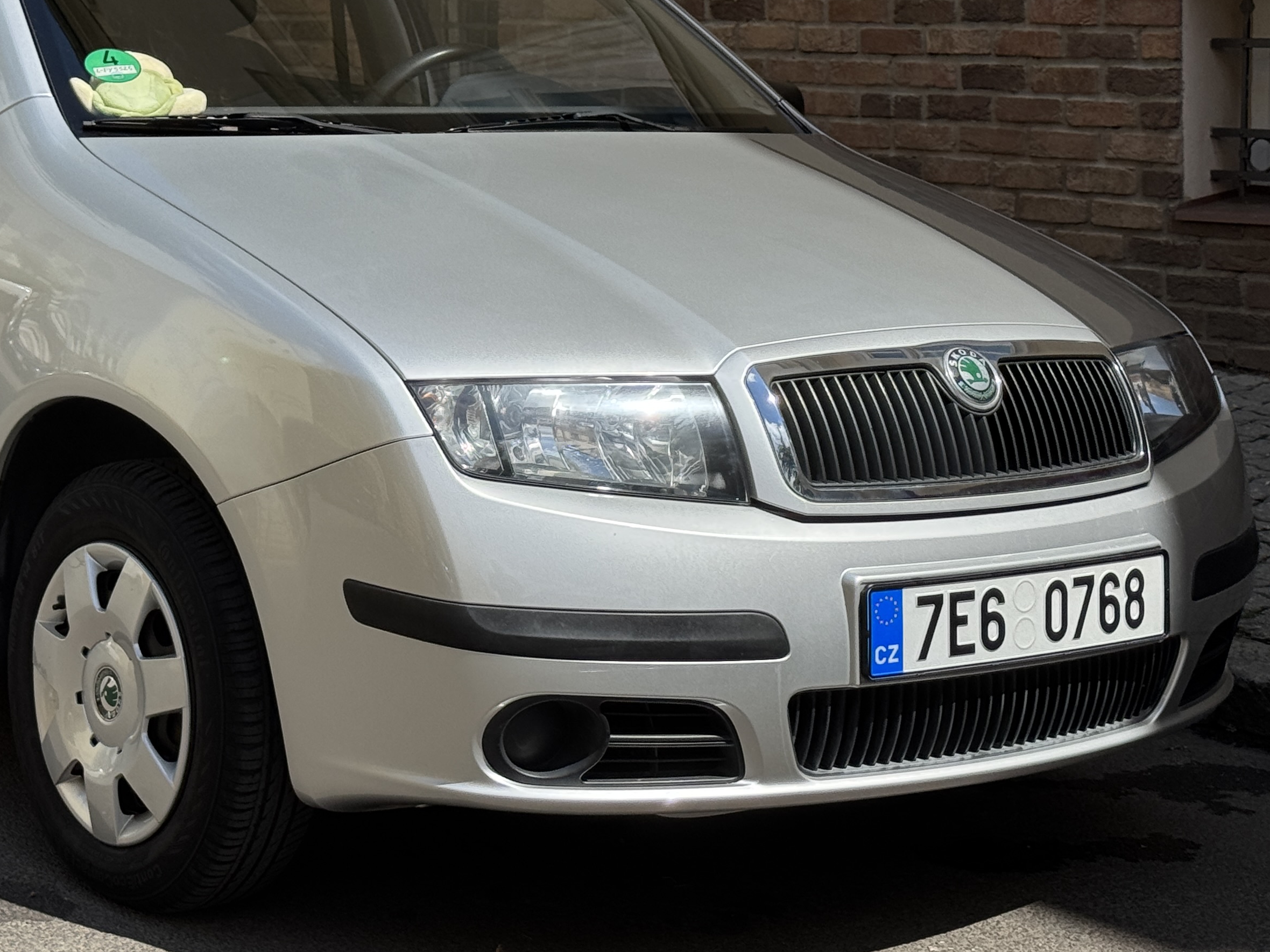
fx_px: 2752
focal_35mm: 75
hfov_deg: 25.7
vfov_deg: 19.6
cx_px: 332
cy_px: 290
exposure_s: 1/4608
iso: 64
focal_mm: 6.76
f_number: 1.78
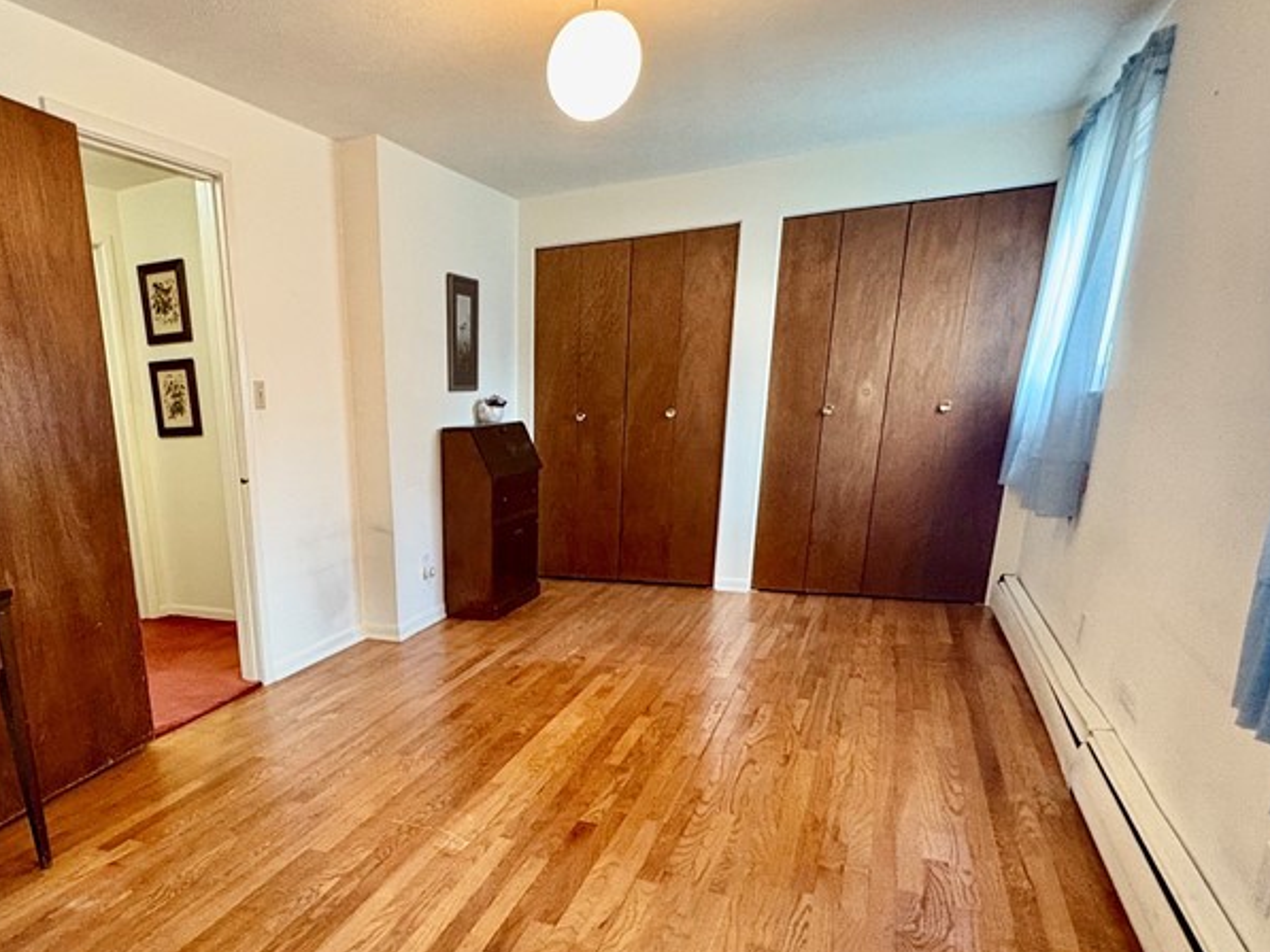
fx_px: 881
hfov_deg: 68.8
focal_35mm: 24
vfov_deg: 54.9
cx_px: 385
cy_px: 678
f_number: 2.2
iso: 640
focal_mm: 2.22
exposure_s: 1/60
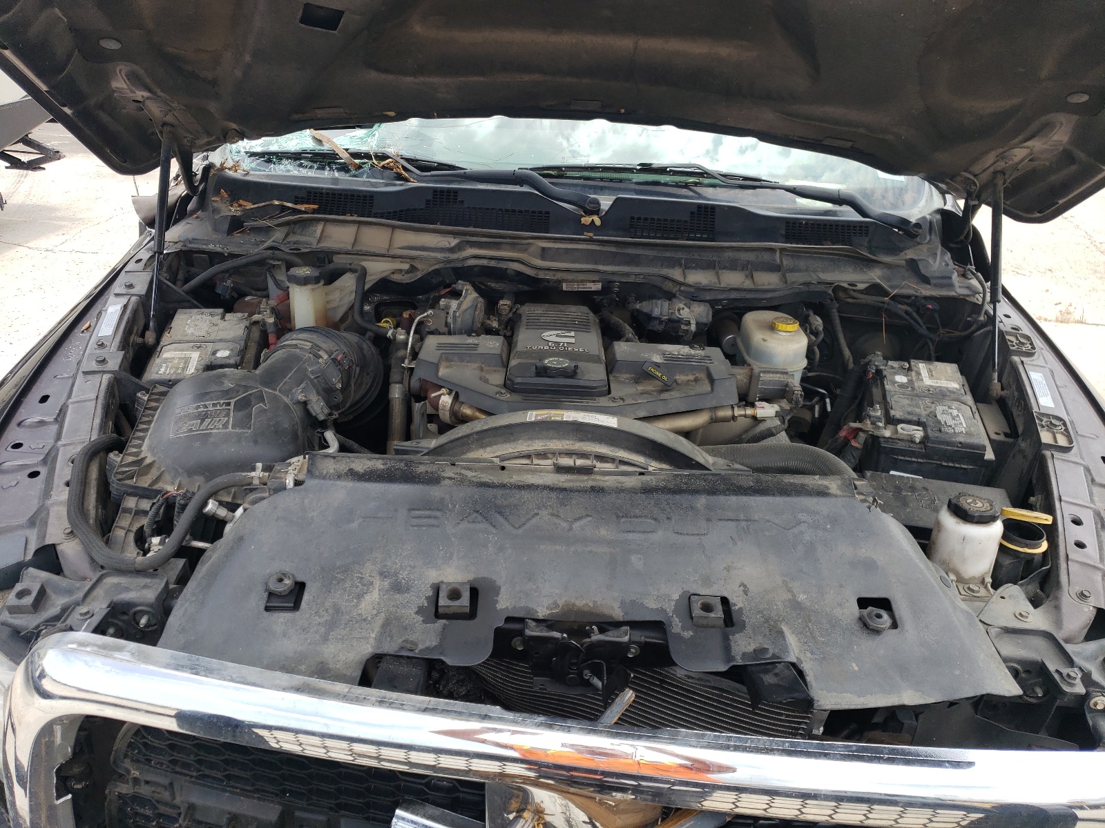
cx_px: 552
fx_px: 830
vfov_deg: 53.1
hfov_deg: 67.3
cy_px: 414
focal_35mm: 26
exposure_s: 1/1000
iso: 50
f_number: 1.5
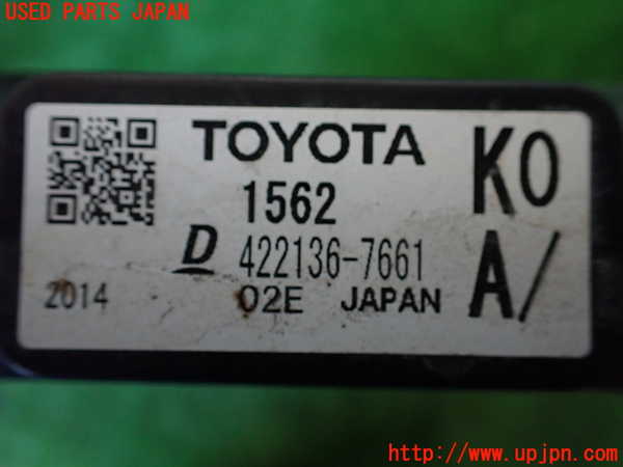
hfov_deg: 60.0
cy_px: 234
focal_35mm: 30
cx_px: 312
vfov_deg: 46.8
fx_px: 540
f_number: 2.3
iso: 800
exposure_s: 1/125
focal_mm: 5.4
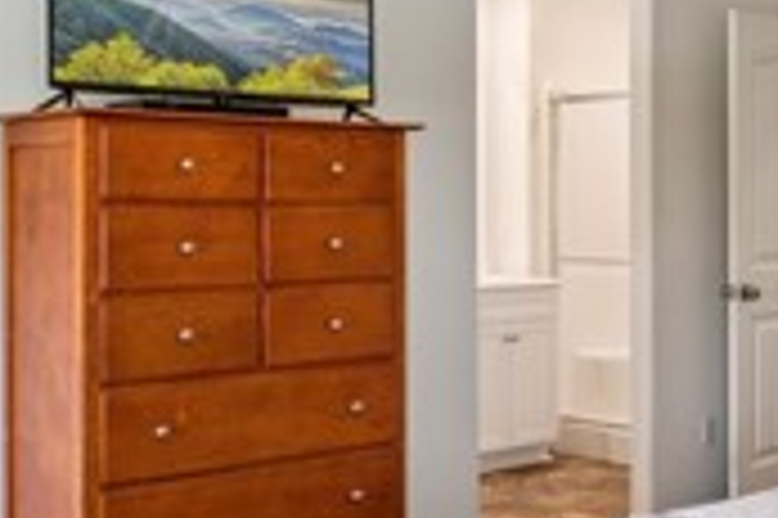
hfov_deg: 31.6
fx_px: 1360
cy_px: 212
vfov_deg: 21.5
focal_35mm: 63
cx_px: 535
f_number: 13
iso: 100
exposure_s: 1/2
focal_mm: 17
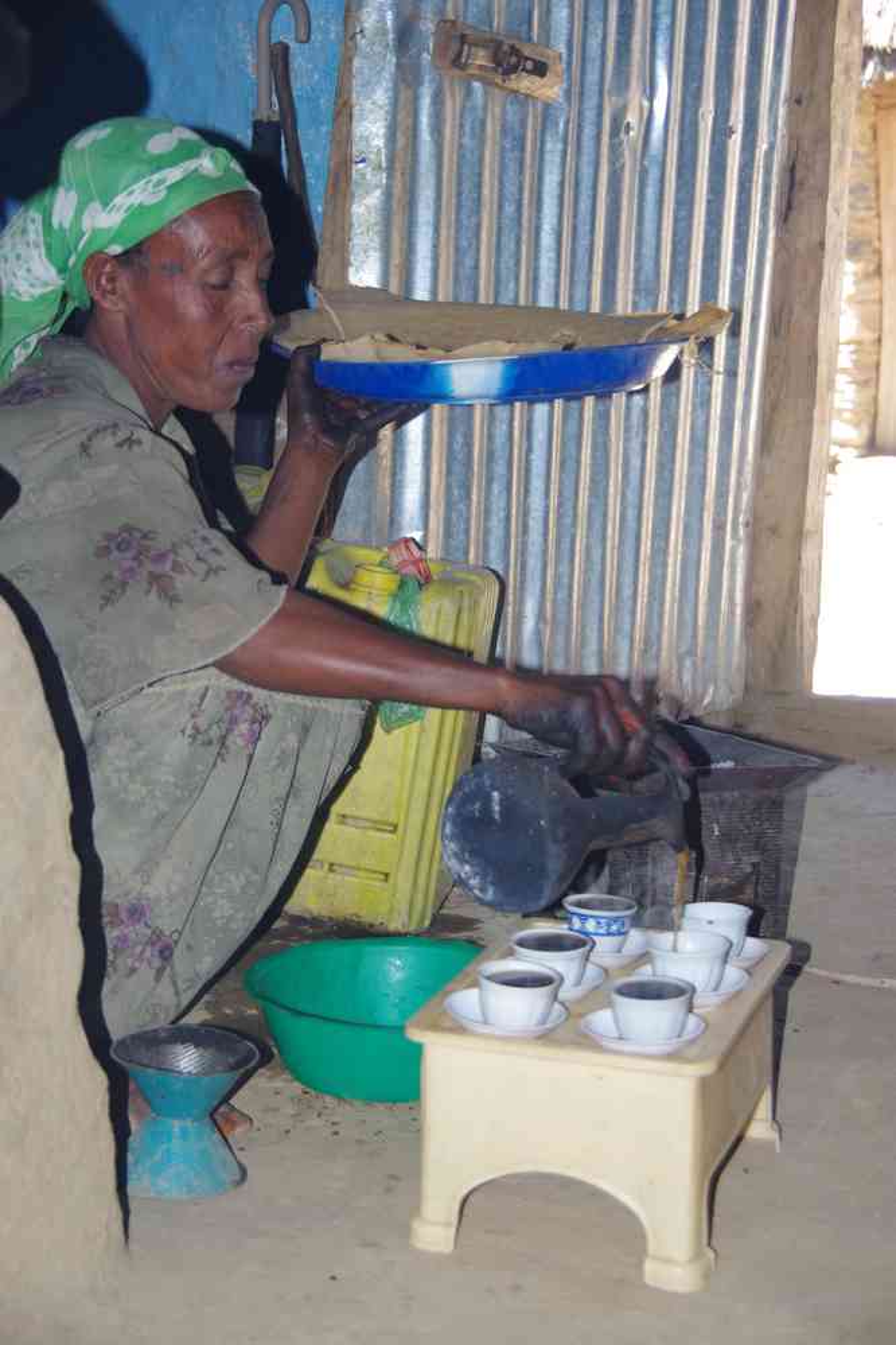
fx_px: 2688
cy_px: 672
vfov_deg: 28.1
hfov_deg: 18.9
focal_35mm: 72
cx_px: 448
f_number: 4.5
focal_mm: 47.5
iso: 800
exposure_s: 1/100
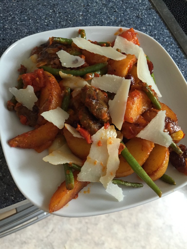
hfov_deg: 48.2
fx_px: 209
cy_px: 124
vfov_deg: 61.7
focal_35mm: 29
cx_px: 94
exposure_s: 1/30
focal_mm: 4.15
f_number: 2.2
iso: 250
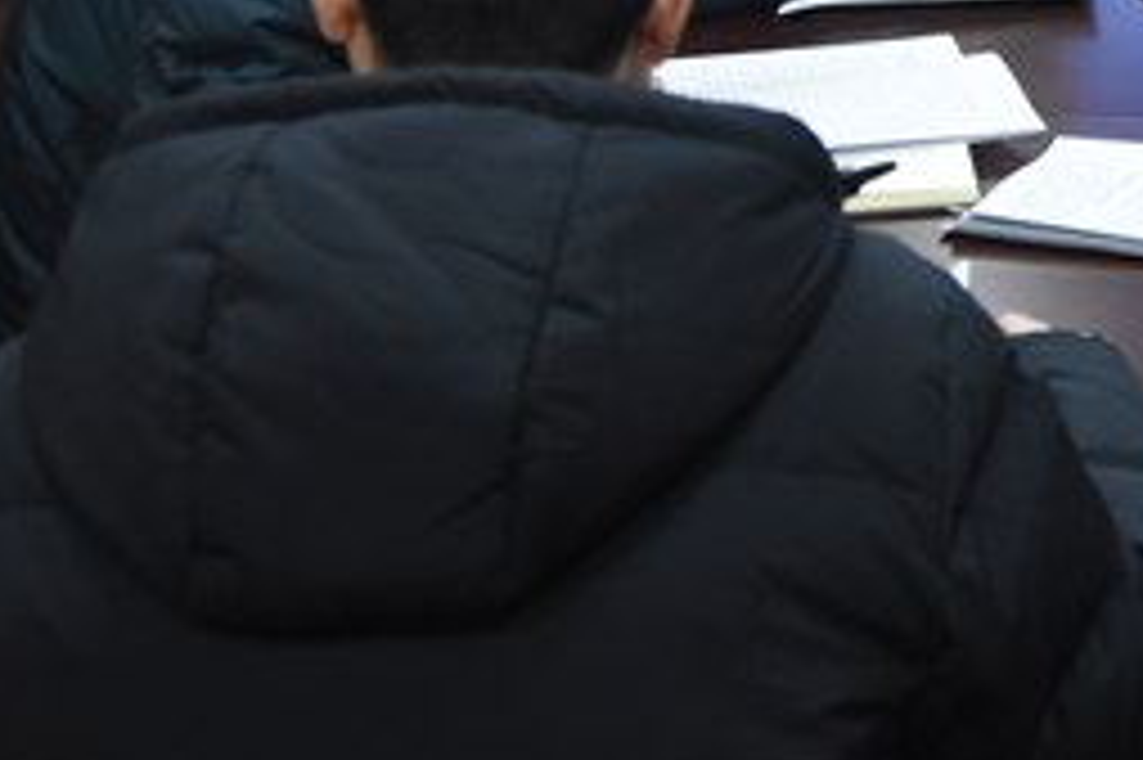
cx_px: 1467
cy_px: -173
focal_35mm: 85
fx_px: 2697
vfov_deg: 15.4
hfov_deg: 21.7
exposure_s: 1/125
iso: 1600
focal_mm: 18
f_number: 3.5
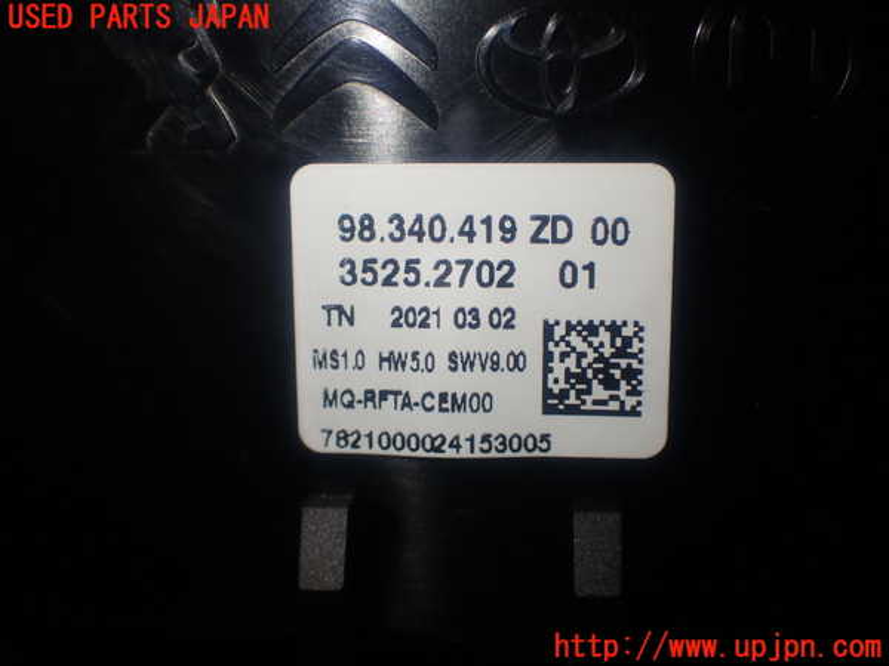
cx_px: 444
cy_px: 333
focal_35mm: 44
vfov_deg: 32.9
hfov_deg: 42.9
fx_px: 1130
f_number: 2.9
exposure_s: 1/80
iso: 125
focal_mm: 7.84
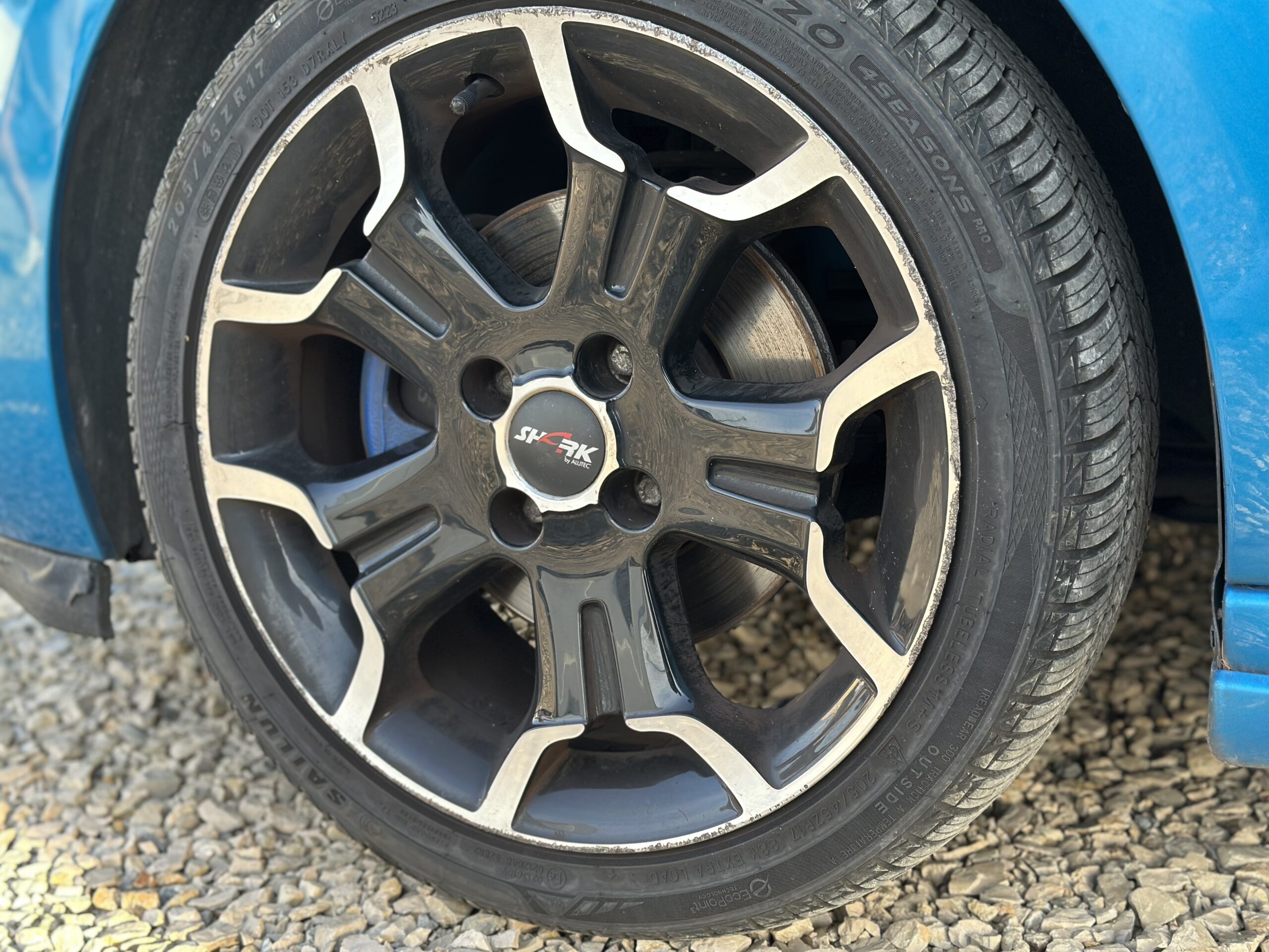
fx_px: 1760
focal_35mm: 48
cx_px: 634
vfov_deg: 30.3
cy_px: 476
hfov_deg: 39.7
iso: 80
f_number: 1.78
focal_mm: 6.86
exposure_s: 1/222
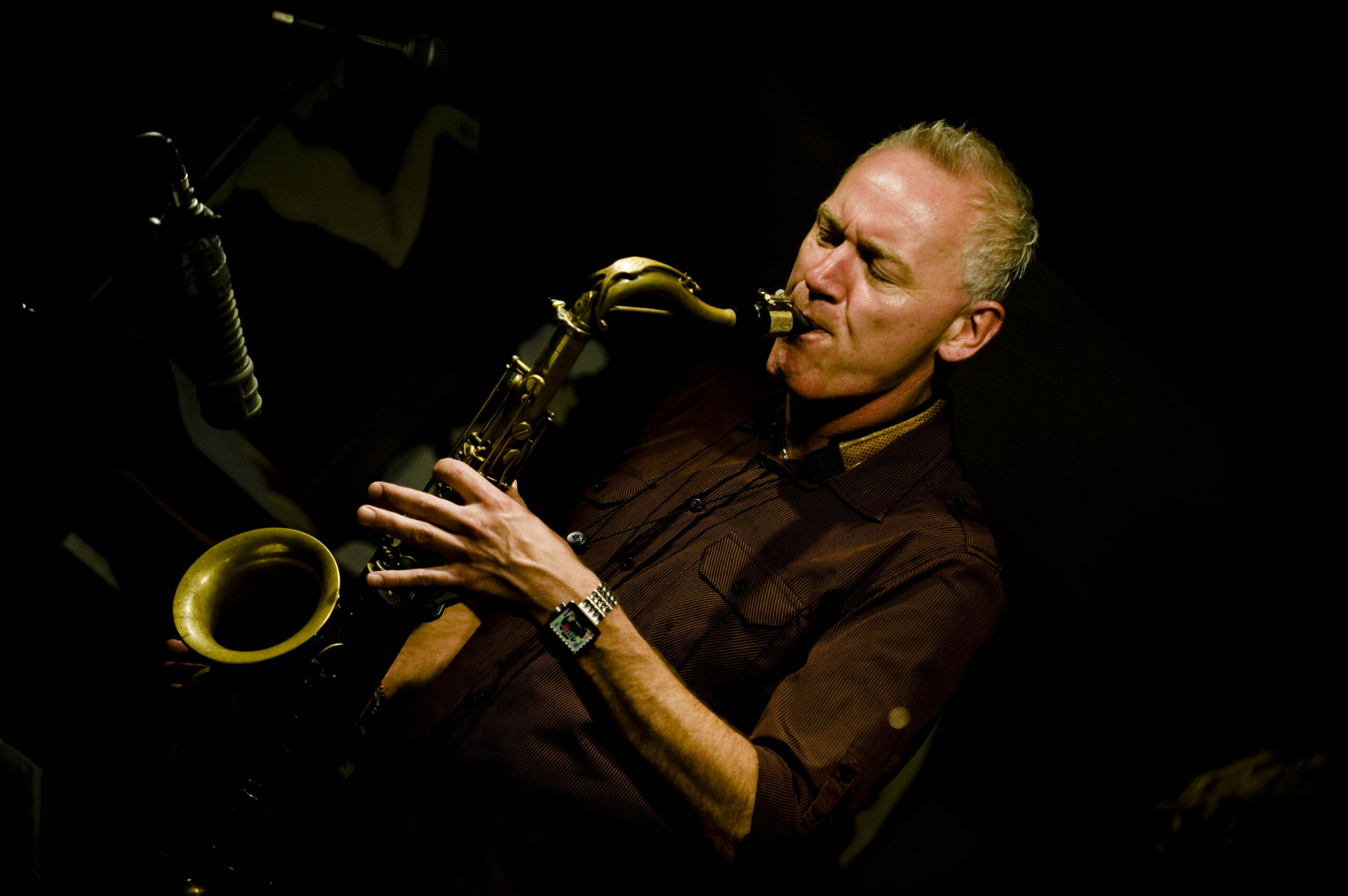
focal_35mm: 125
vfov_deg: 11.0
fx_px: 4677
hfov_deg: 16.4
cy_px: 448
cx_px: 674
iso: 3200
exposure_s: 1/500
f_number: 2.8
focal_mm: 125
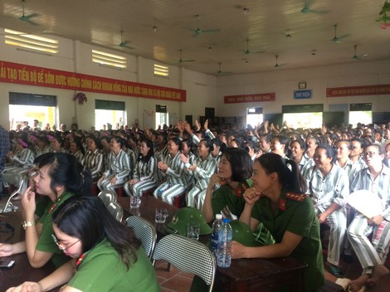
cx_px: 195
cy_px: 146
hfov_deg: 61.7
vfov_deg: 48.2
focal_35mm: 29
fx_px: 327
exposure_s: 1/33
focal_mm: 4.15
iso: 125
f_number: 2.2
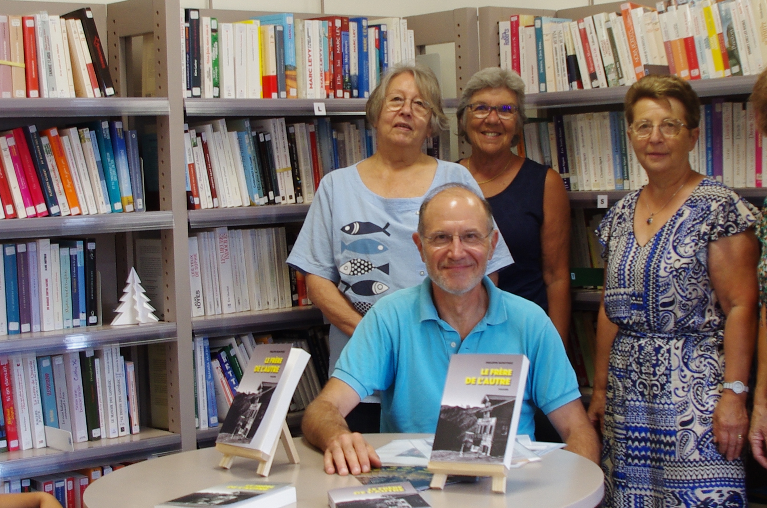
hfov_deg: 28.9
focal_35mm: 70
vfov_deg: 19.4
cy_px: 226
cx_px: 405
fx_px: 1488
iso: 400
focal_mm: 18
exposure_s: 1/40
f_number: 3.5
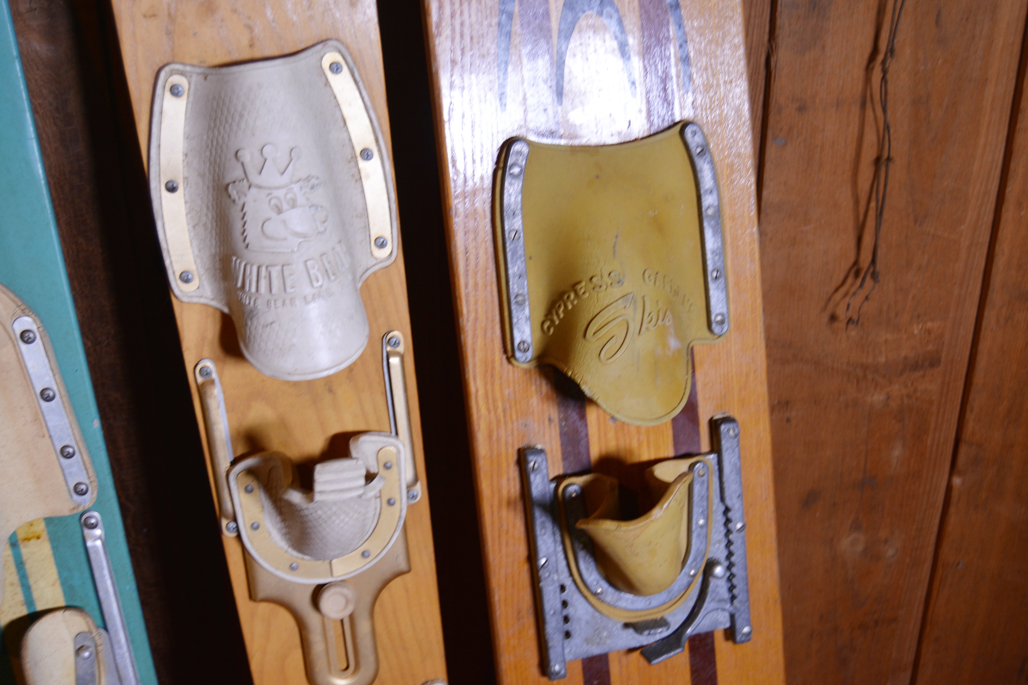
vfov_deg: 27.5
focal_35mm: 49
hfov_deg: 40.3
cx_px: 485
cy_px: 337
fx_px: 1399
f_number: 4.2
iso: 400
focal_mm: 30
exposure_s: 1/60
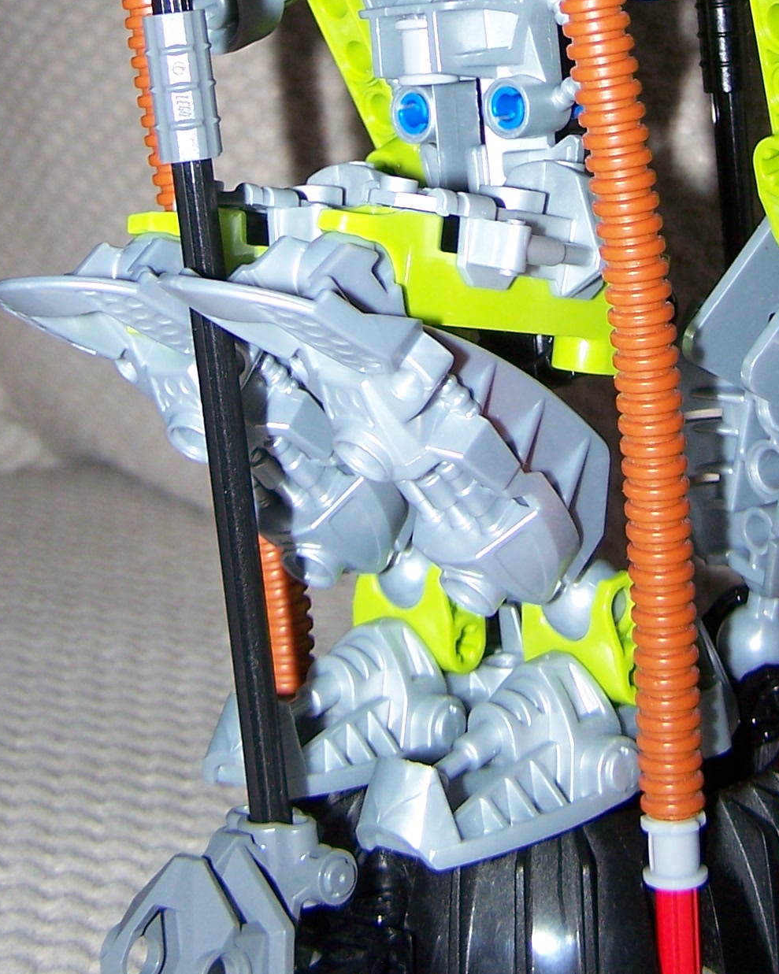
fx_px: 2451
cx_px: 463
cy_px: 15
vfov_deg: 21.7
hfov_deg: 18.0
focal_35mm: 85
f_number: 2.8
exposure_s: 1/60
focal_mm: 6.3
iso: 80
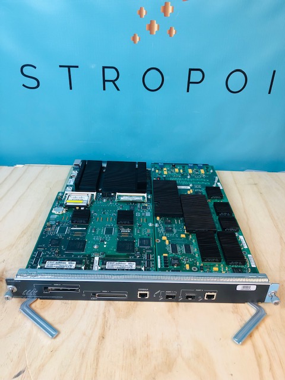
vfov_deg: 63.4
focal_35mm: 28
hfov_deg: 49.7
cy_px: 190
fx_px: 307
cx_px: 142
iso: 32
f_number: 1.8
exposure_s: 1/30
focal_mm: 3.99
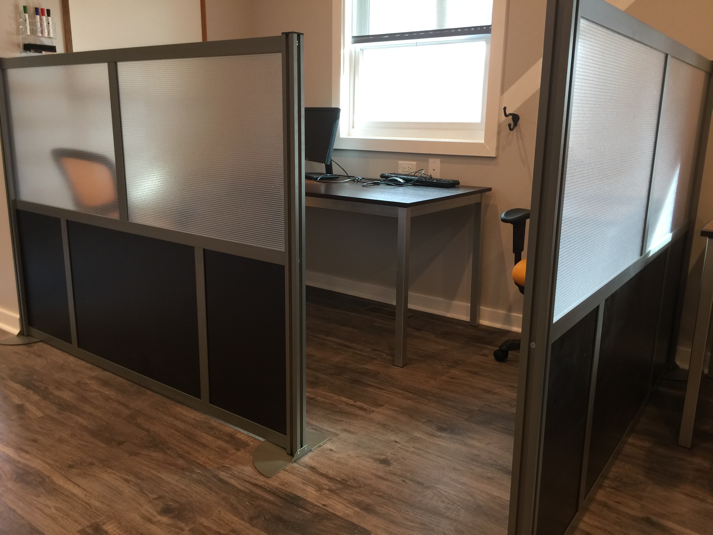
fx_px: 597
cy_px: 268
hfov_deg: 61.7
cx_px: 356
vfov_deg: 48.2
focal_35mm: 29
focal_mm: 4.15
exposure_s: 1/15
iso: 40
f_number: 2.2
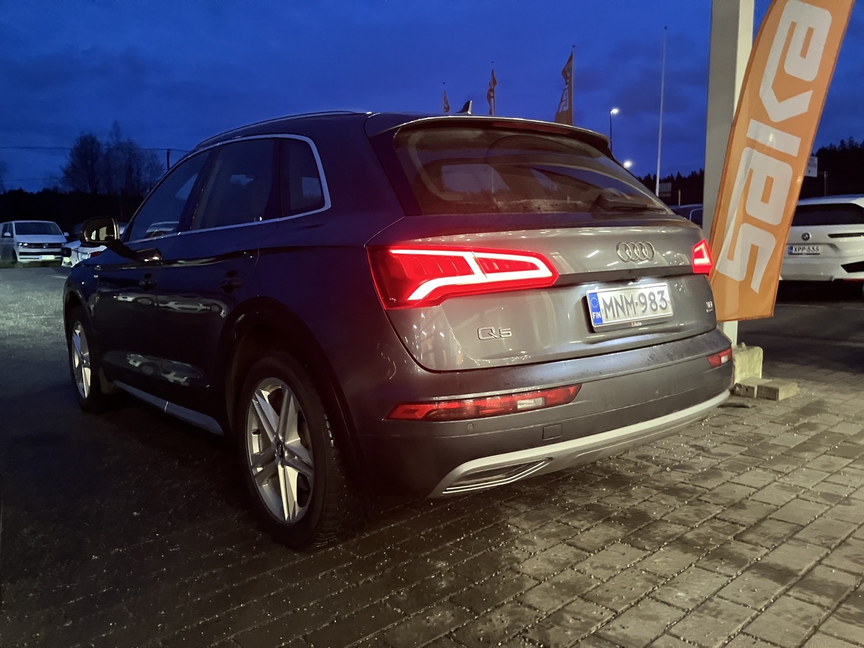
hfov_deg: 63.4
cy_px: 324
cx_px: 432
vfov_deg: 49.7
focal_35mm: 28
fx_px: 699
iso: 640
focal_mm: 3.99
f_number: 1.8
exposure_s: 1/26
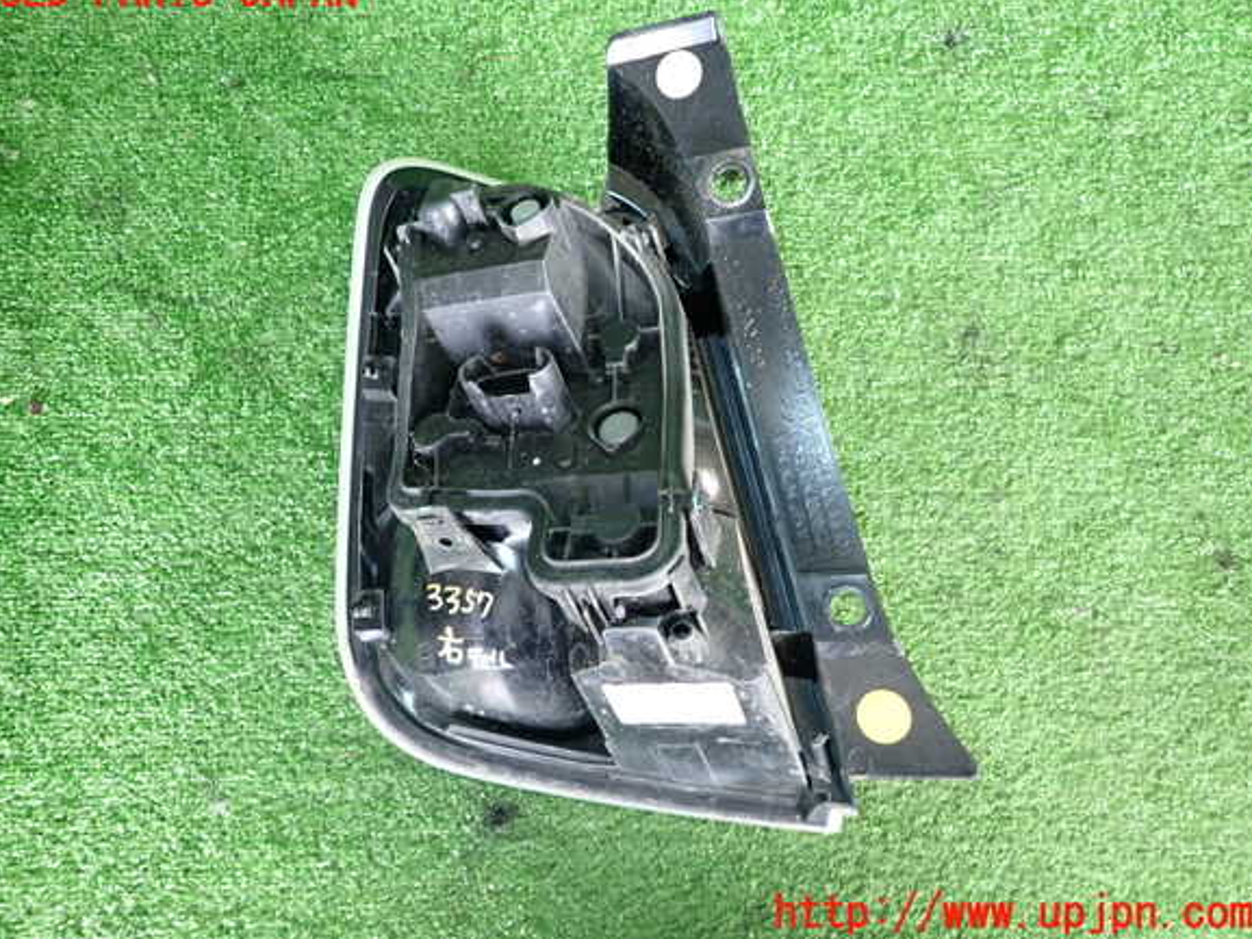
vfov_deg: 53.1
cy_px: 453
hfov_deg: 67.3
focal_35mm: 26
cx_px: 614
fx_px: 941
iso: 250
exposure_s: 1/30
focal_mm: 4.5
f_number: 2
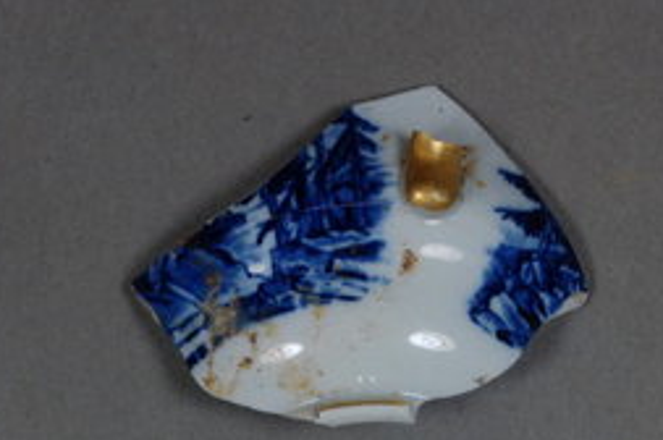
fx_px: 2759
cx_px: 389
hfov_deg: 13.7
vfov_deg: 9.1
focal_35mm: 150
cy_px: 365
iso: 1600
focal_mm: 46
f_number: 36
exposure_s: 1/25
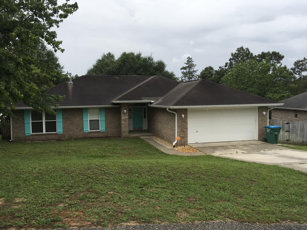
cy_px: 115
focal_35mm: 29
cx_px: 154
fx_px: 257
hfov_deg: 61.7
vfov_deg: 48.2
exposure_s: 1/699
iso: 25
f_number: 2.2
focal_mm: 4.15
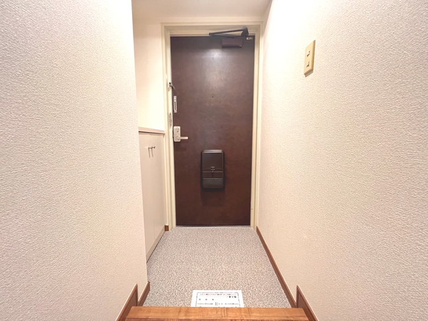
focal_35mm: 13
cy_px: 160
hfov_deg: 106.2
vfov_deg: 89.9
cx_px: 214
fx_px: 161
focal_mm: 1.57
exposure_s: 1/50
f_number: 1.8
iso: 640
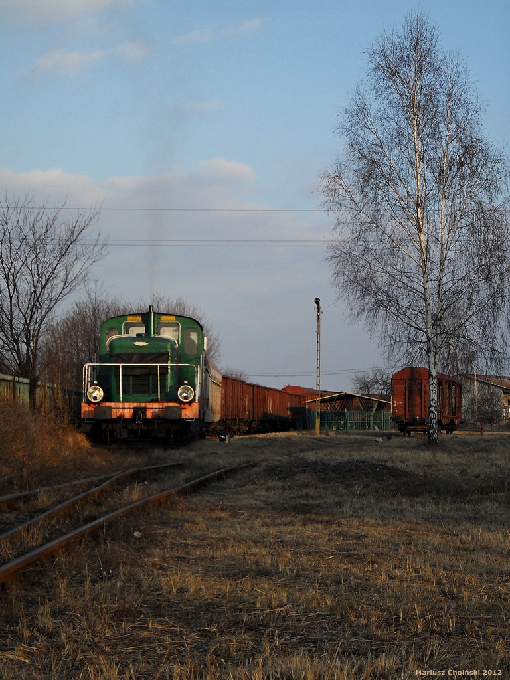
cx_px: 255
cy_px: 340
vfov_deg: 24.1
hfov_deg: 18.2
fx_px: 1591
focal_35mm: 81
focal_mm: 13.5
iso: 80
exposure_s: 1/350
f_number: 4
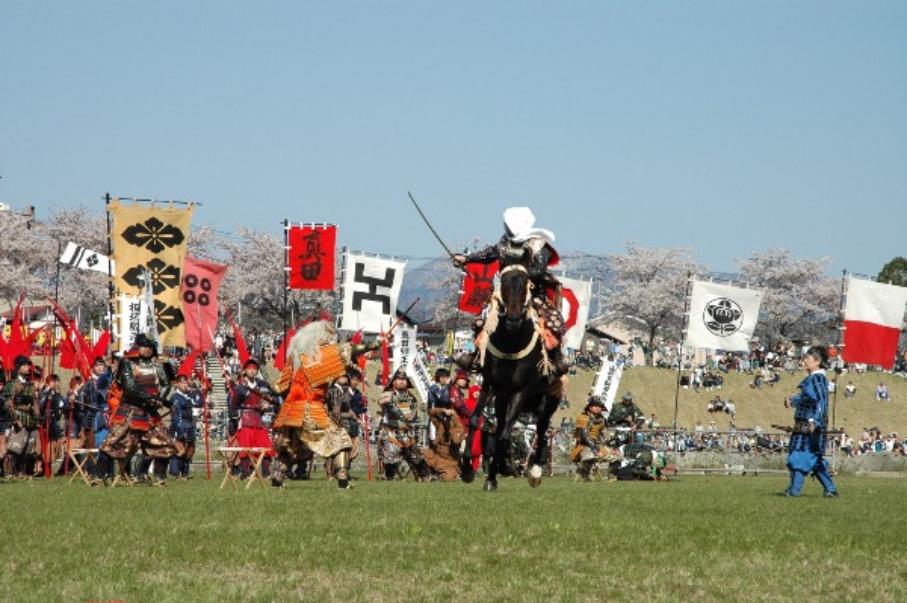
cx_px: 454
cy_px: 302
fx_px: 2643
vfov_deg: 13.0
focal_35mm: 105
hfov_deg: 19.5
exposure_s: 1/400
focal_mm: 70
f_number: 10
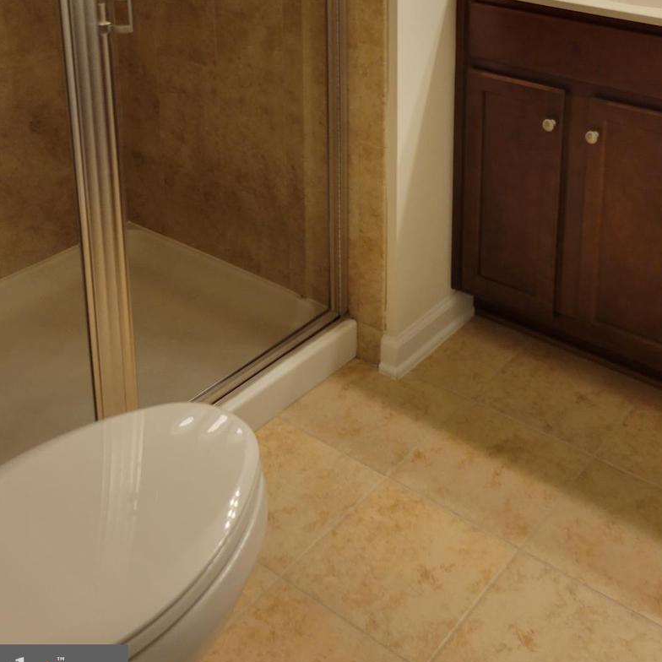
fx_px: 974
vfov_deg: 35.3
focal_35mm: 45
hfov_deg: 37.4
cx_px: 404
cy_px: 65
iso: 100
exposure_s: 1/120
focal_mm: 5.4
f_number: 1.8
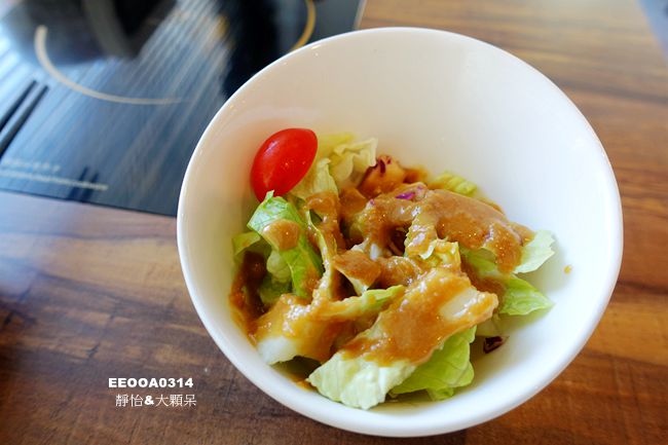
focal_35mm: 24
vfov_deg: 53.1
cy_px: 222
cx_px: 334
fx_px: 445
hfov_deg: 73.8
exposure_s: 1/40
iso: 125
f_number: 2.8
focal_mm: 8.8
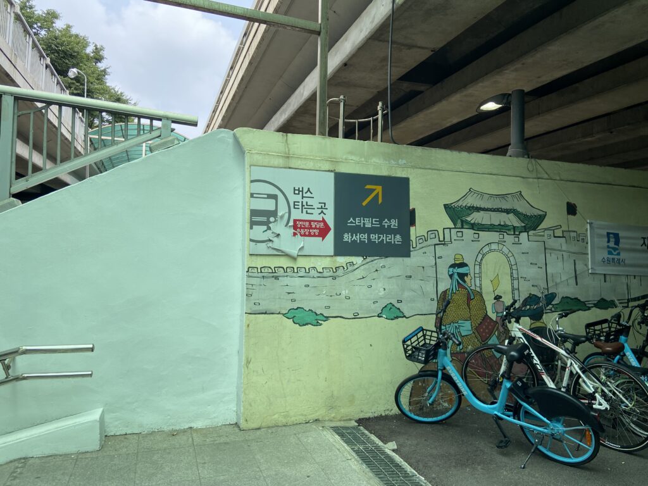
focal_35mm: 26
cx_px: 324
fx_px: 487
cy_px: 243
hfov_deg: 67.3
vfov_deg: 53.1
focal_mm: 4.25
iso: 32
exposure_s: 1/864
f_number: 1.8
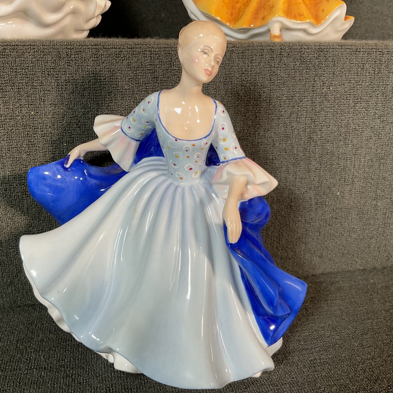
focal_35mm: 36
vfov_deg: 46.0
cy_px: 204
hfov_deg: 46.0
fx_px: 462
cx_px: 199
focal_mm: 3
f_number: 1.8
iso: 40
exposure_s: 1/60
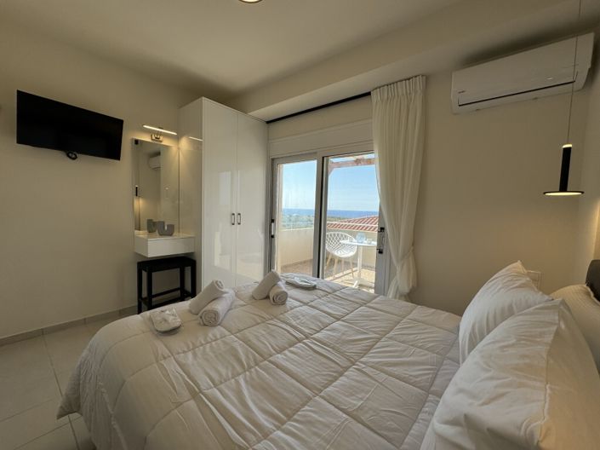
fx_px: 243
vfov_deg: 85.6
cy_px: 225
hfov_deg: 102.1
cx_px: 300
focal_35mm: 14
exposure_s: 1/482
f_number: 2.2
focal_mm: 2.22
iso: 40
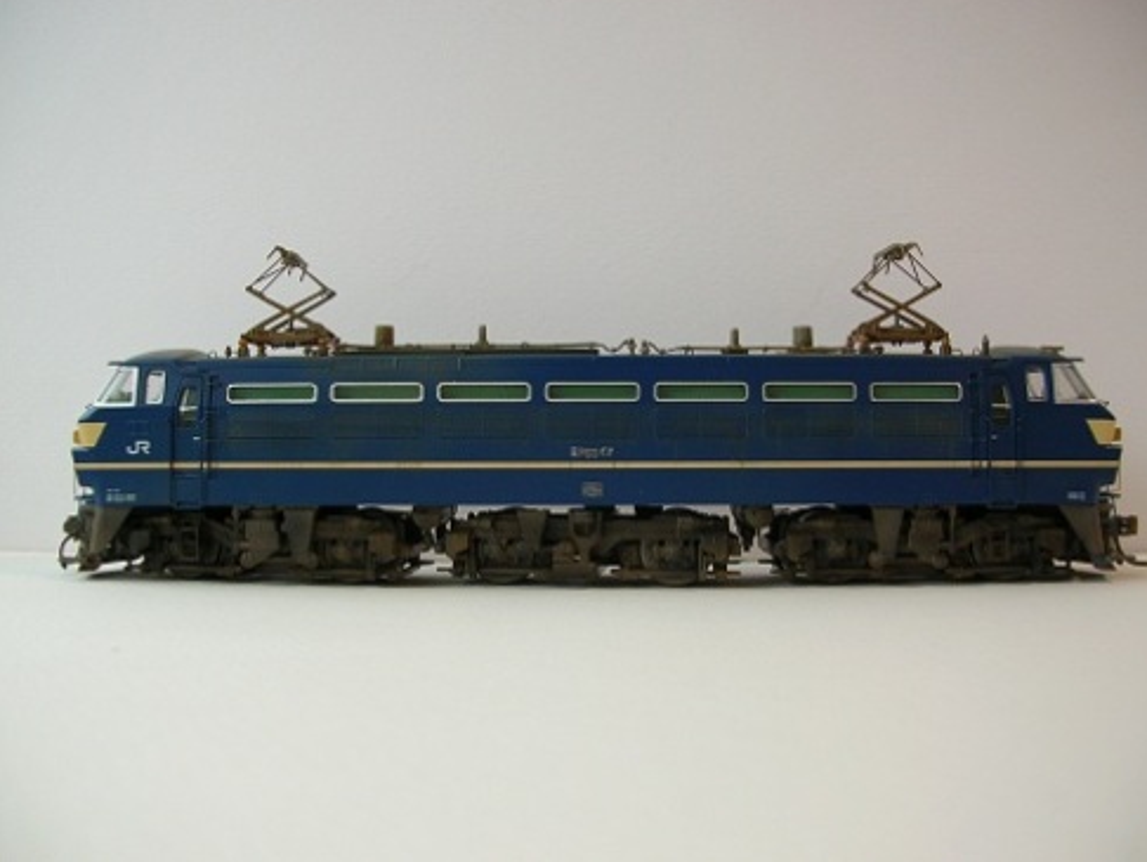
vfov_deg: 39.7
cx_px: 588
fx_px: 1193
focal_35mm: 36
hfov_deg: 51.3
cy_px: 426
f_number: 2.8
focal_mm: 5.8
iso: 50
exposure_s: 1/10.7
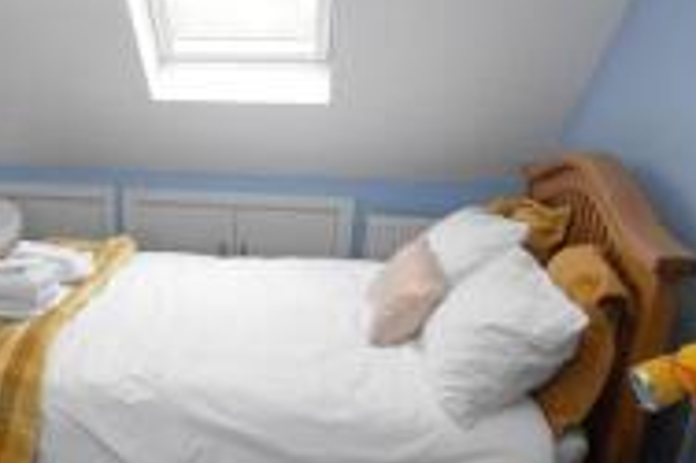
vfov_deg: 34.4
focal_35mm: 38
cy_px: 339
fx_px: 734
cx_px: 141
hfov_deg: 48.0
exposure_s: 1/60
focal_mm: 10
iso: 3200
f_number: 10
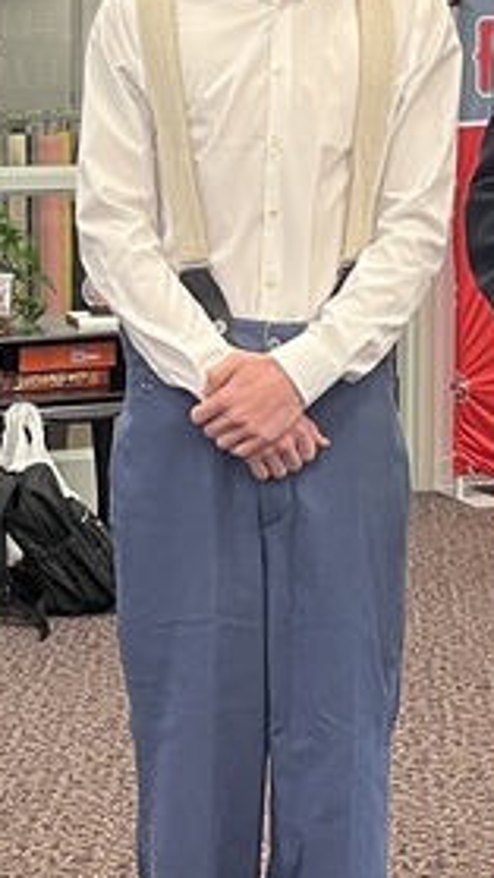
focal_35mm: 104
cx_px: 132
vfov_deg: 20.5
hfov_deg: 11.6
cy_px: 387
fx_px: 2421
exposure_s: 1/60
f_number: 1.6
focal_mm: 5.1
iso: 80
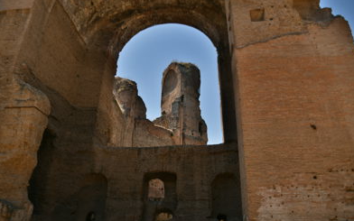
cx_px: 179
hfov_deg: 72.5
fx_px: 241
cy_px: 105
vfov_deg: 49.3
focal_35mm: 25
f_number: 3.5
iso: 100
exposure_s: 1/2000
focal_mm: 16
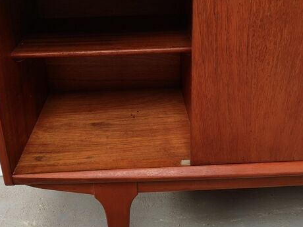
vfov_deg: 30.9
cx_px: 153
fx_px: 411
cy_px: 101
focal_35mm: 47
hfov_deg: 40.4
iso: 64
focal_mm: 5.58
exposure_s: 1/60
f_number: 1.8
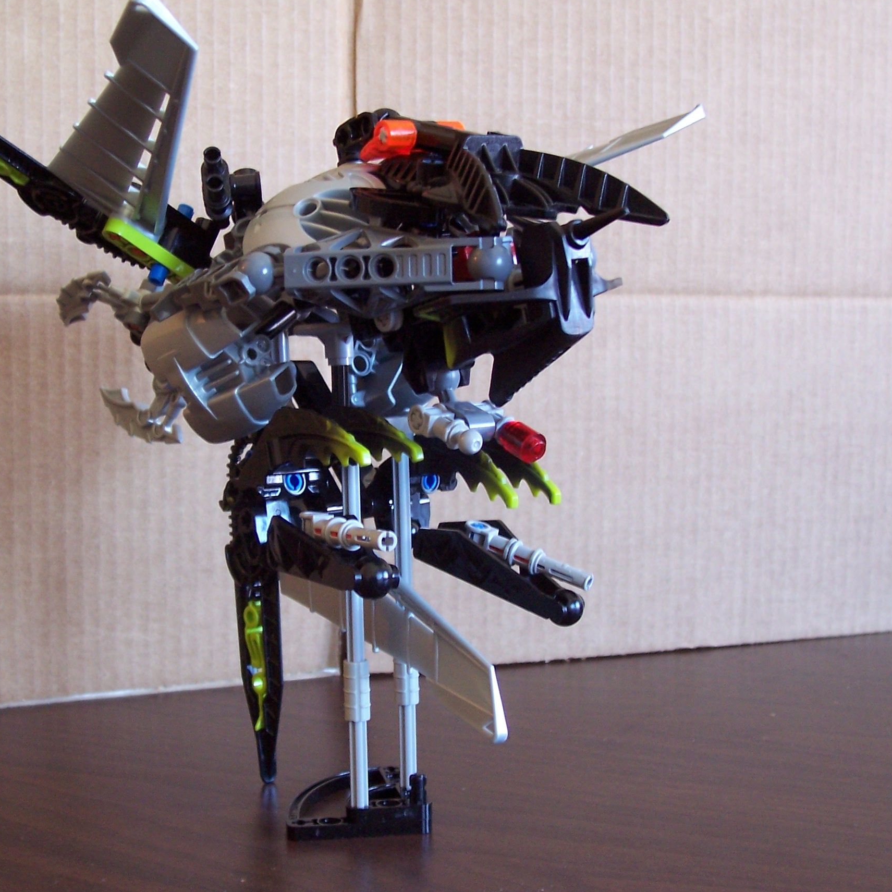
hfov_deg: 33.9
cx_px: 361
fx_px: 1458
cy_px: 447
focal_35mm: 50
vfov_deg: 34.0
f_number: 3
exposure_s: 1/15
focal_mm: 7
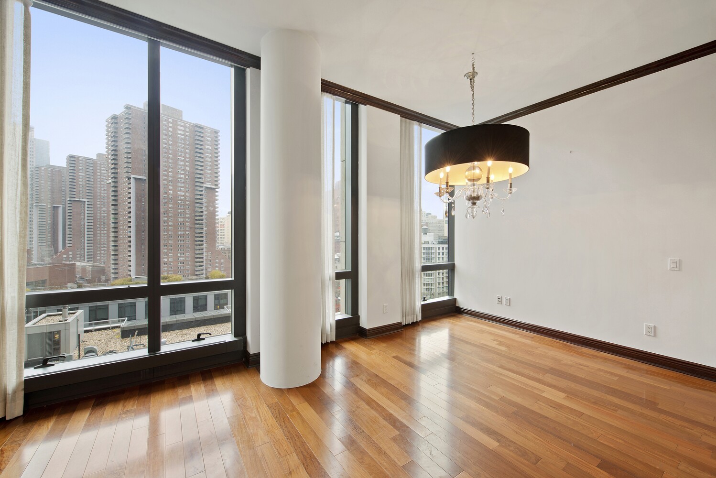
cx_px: 358
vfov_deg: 81.3
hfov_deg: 104.2
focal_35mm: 14
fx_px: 279
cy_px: 239
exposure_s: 1/4
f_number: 10
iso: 100
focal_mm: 14
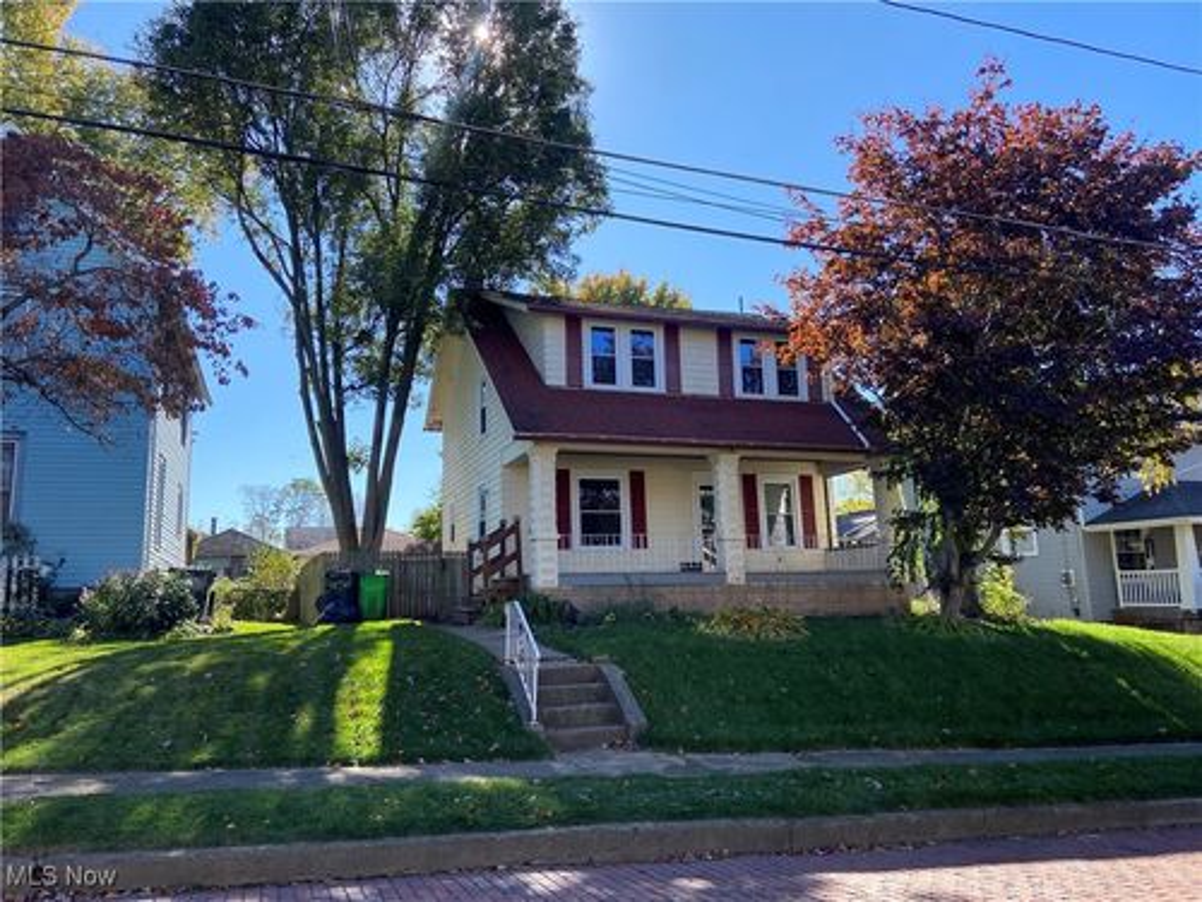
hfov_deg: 67.3
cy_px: 451
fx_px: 903
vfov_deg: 53.1
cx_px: 601
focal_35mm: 26
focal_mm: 4.25
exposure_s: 1/1287
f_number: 1.8
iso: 32
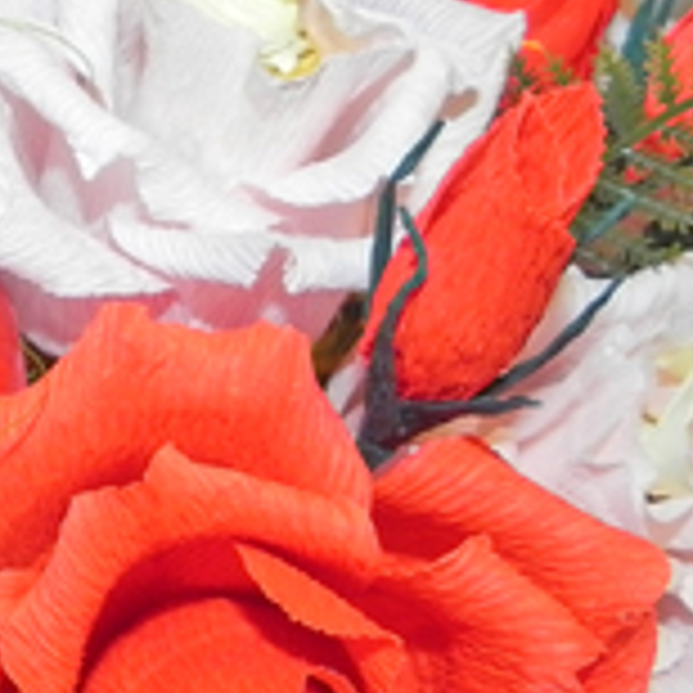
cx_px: 14
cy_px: 412
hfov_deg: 20.5
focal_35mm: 82
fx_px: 1857
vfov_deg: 21.1
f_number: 2.8
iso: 200
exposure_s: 1/30
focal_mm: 4.6
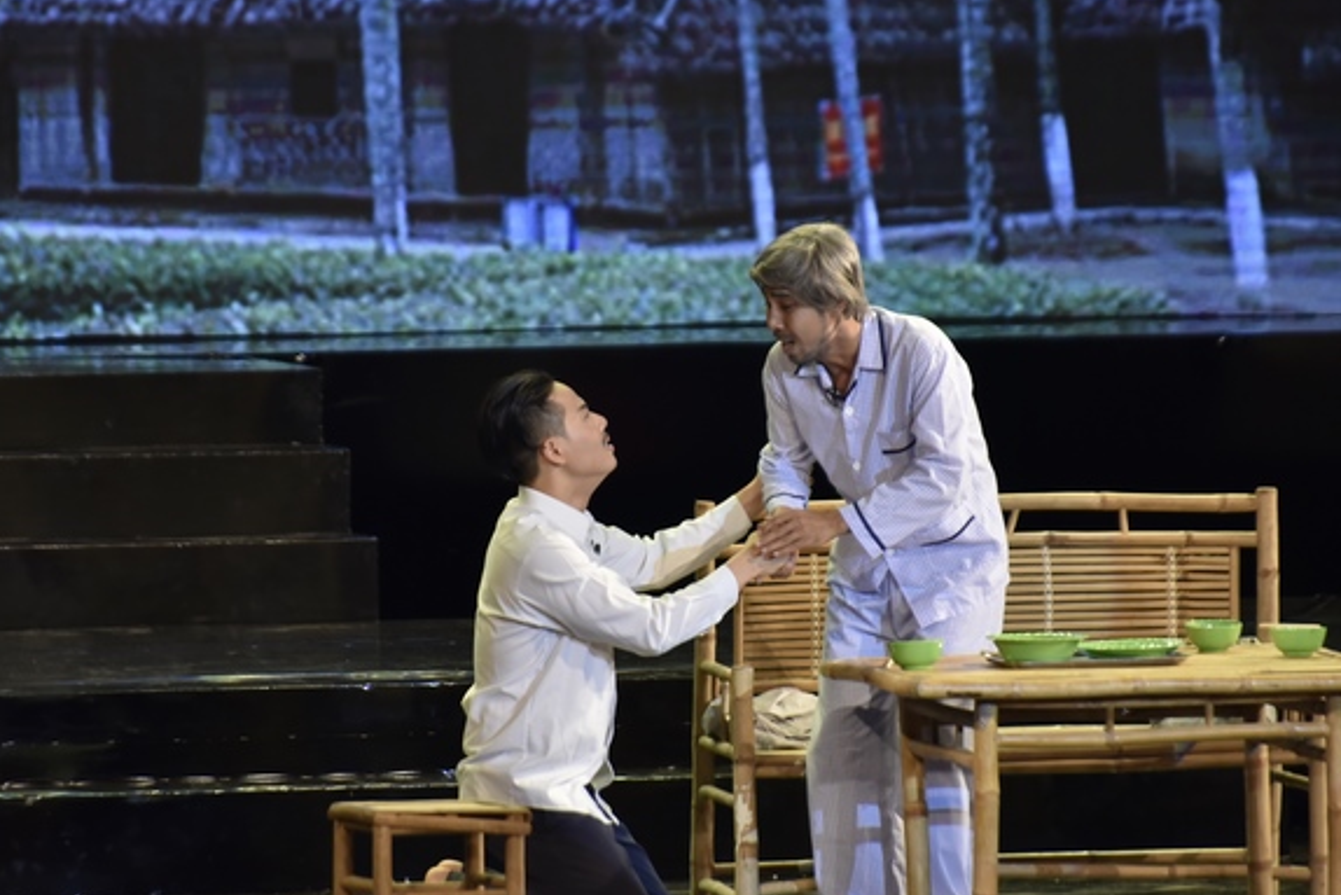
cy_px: 421
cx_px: 703
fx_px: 12667
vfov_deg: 4.0
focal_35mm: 340
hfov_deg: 6.1
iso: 1000
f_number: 5.6
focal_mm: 300
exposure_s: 1/160
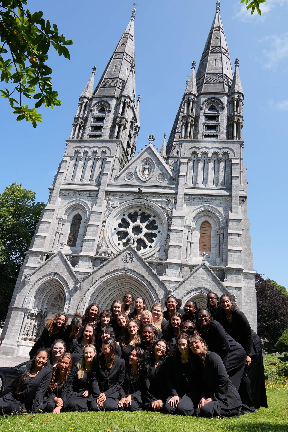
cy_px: 216
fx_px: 288
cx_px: 144
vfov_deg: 73.7
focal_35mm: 24
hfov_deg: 53.1
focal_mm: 16
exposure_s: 1/640
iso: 320
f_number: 8
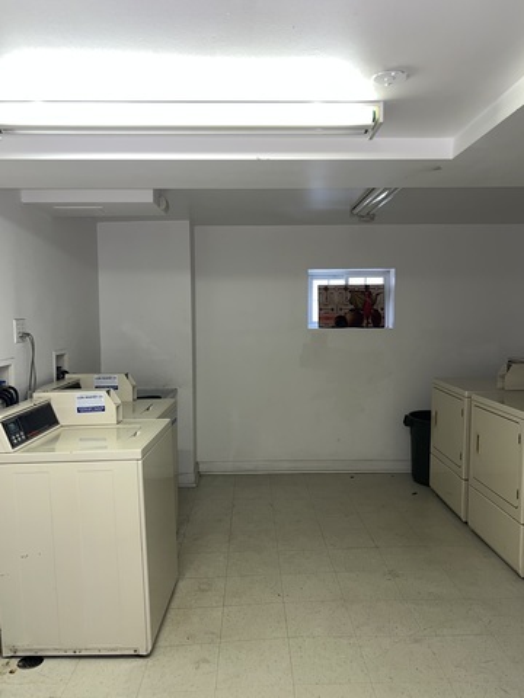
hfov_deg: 53.1
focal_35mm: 26
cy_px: 349
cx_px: 262
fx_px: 525
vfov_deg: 67.3
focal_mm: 5.7
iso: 64
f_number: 1.5
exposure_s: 1/16
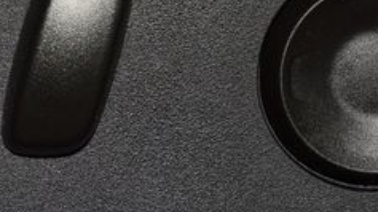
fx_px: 2975
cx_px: 65
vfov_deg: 4.1
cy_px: 76
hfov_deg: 7.3
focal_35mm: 297
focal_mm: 70
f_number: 8
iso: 100
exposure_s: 1/125
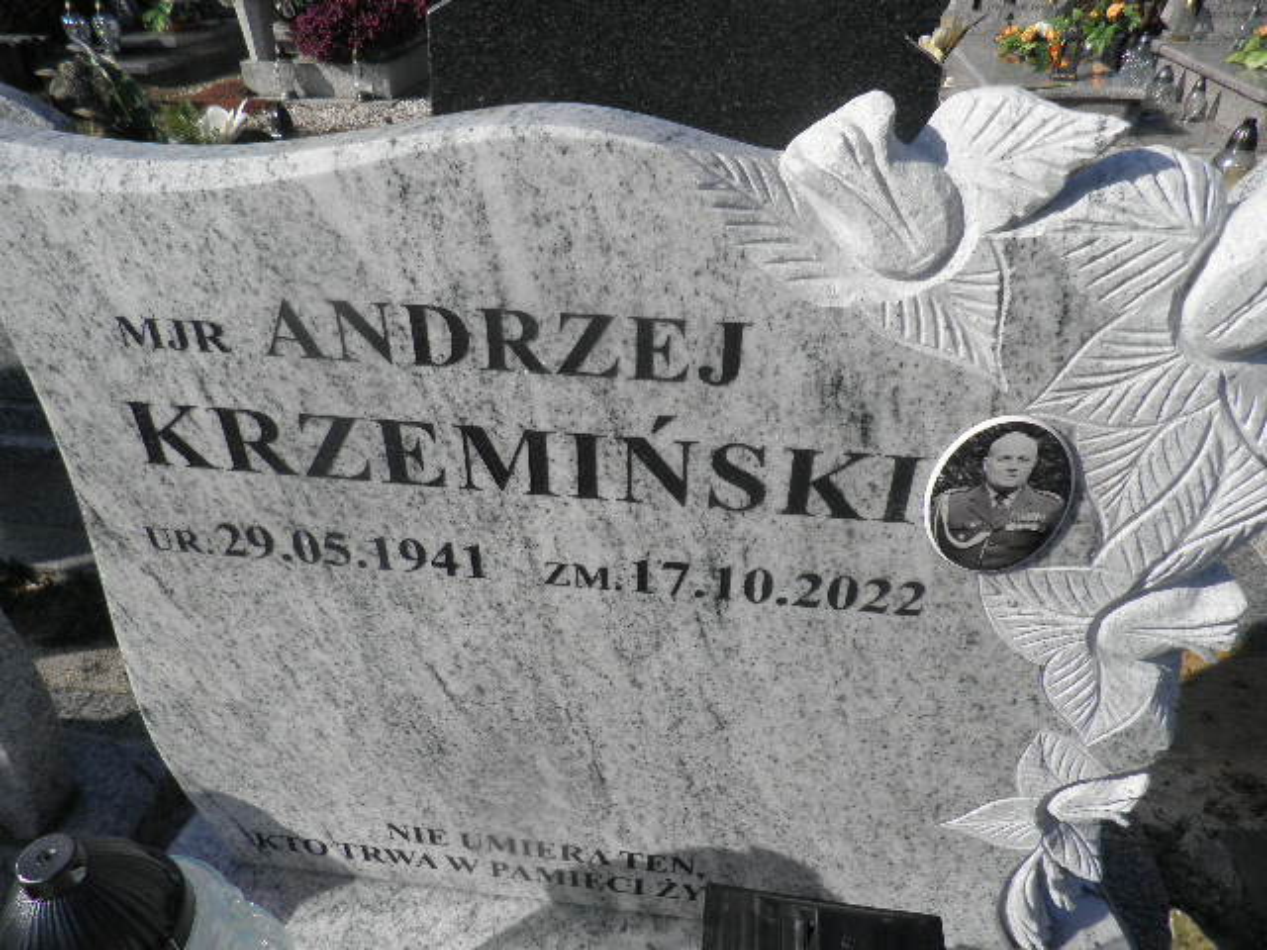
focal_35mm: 24
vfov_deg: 56.8
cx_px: 634
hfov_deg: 71.6
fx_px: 878
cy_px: 475
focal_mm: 4.3
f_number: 8.3
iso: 64
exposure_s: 1/250
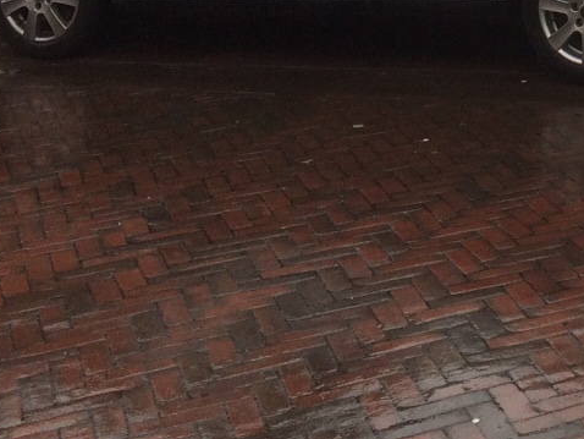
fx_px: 1671
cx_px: 920
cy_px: -302
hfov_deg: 17.5
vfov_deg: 13.7
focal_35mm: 99
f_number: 2.2
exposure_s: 1/179
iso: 32
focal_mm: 4.15
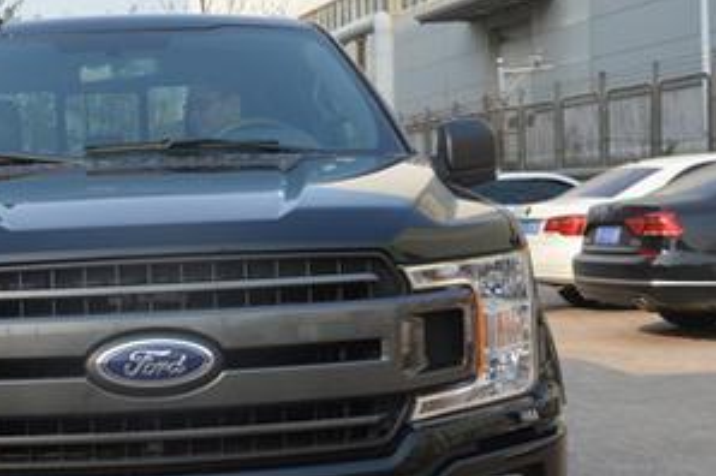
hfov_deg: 27.5
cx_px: 132
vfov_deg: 18.8
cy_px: 319
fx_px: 1430
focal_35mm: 72
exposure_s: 1/125
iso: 100
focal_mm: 26
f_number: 5.6
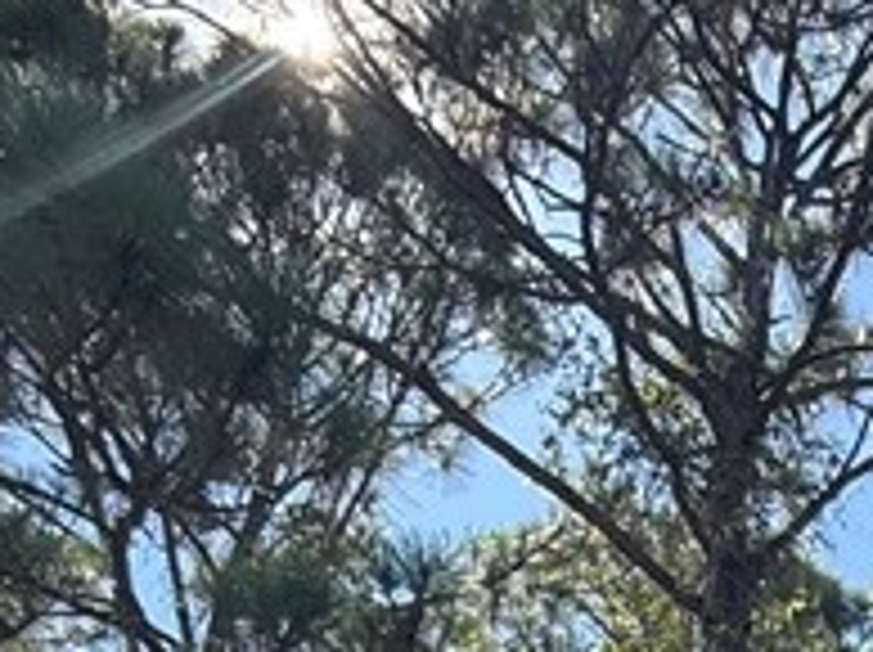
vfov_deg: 15.9
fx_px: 1864
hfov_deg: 22.3
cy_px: 1277
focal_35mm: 74
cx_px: 1269
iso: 50
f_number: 2.2
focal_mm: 2.22
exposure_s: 1/841
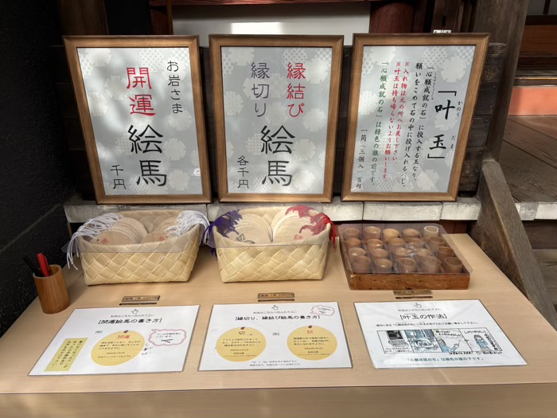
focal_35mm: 26
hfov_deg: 67.3
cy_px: 209
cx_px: 278
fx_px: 418
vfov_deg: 53.1
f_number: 1.6
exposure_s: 1/195
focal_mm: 5.96
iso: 40
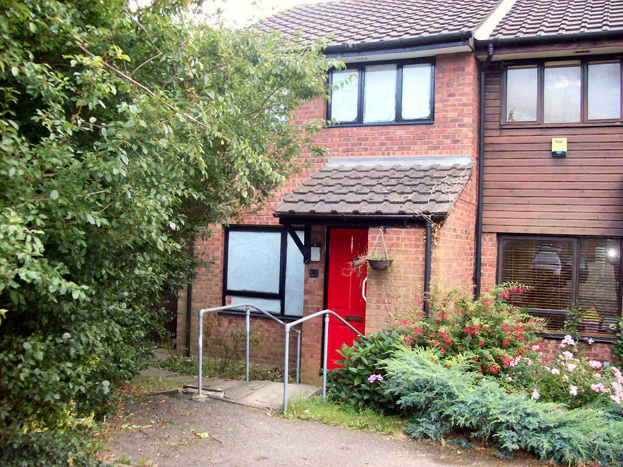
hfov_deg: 51.4
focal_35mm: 36
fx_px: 648
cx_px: 312
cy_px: 234
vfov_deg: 39.7
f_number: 2.7
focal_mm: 6
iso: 200
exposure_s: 1/64
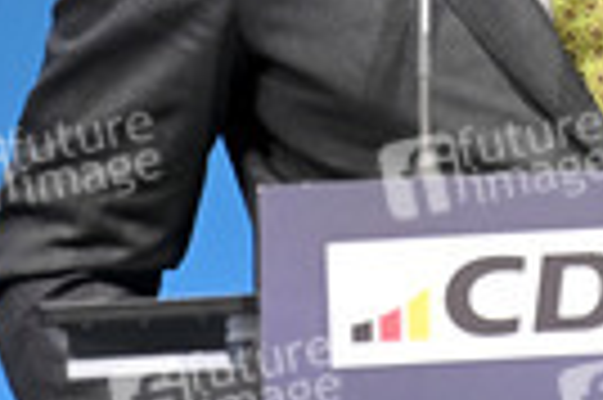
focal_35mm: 1413
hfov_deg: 1.5
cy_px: -171
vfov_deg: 1.0
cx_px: 556
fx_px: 23639
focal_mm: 420
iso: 8000
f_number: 5.6
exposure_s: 1/500
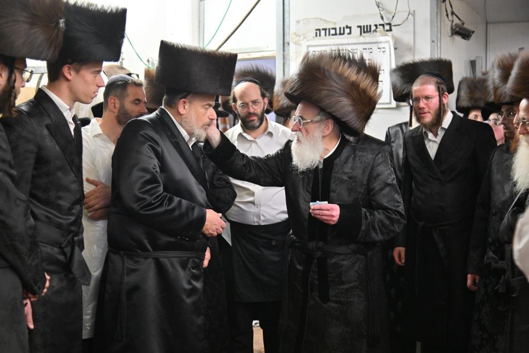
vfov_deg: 26.0
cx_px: 264
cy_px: 176
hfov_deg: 38.2
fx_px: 764
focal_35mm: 52
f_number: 4
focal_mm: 52
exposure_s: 1/160
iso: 1250
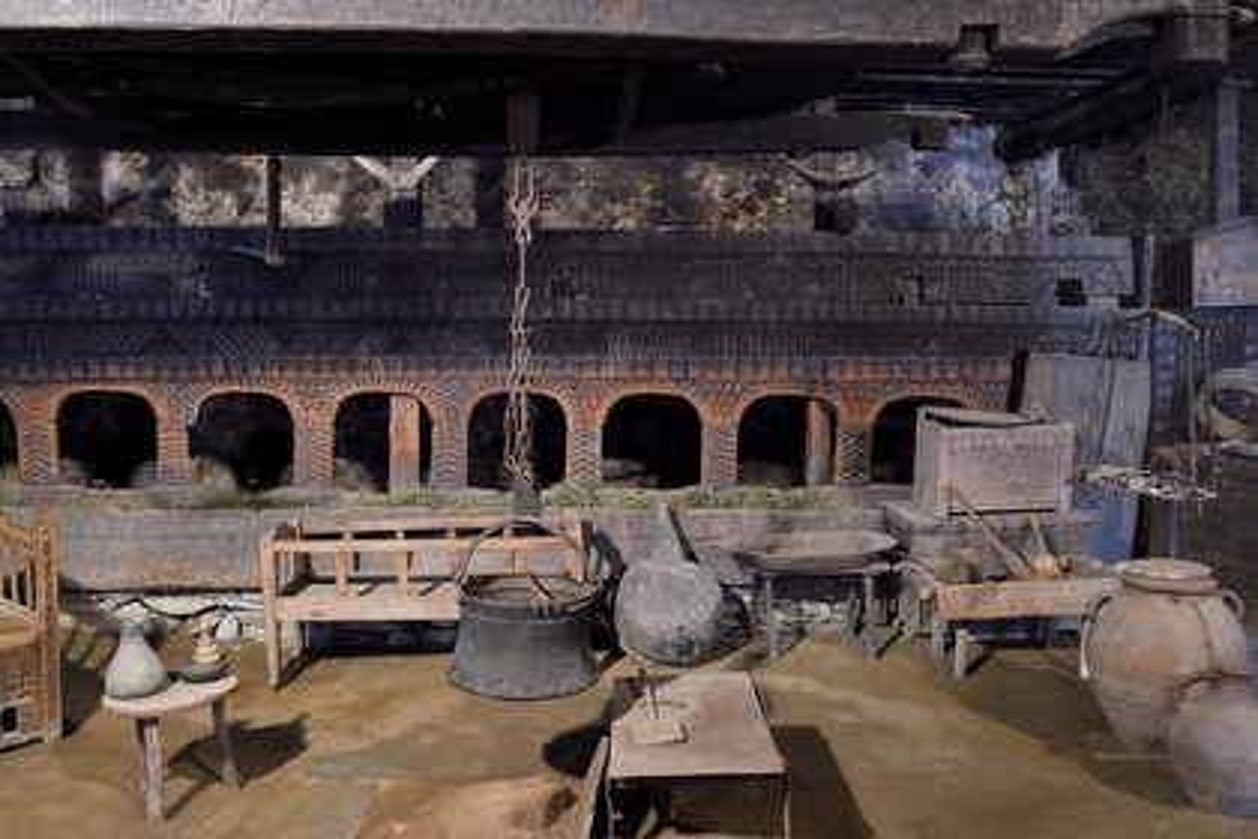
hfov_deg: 73.7
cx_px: 629
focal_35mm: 24
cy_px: 420
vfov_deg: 53.1
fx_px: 839
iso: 1600
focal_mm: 24
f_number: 7.1
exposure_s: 1/1.67
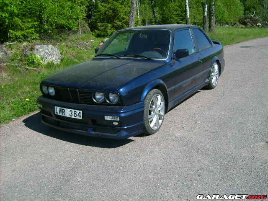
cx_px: 134
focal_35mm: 35
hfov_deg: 52.6
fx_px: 271
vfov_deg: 40.7
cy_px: 100
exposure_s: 1/324
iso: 50
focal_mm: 5.95
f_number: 5.8
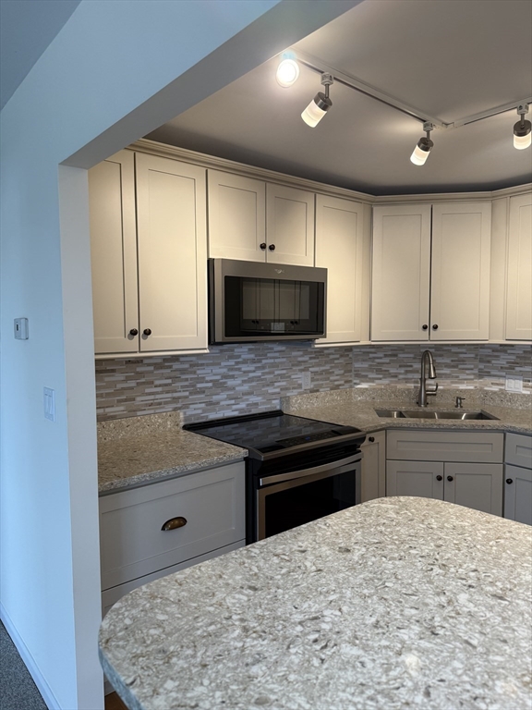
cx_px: 266
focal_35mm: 24
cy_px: 355
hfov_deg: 56.8
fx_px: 492
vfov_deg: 71.6
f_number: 1.78
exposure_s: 1/120
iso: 125
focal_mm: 6.76
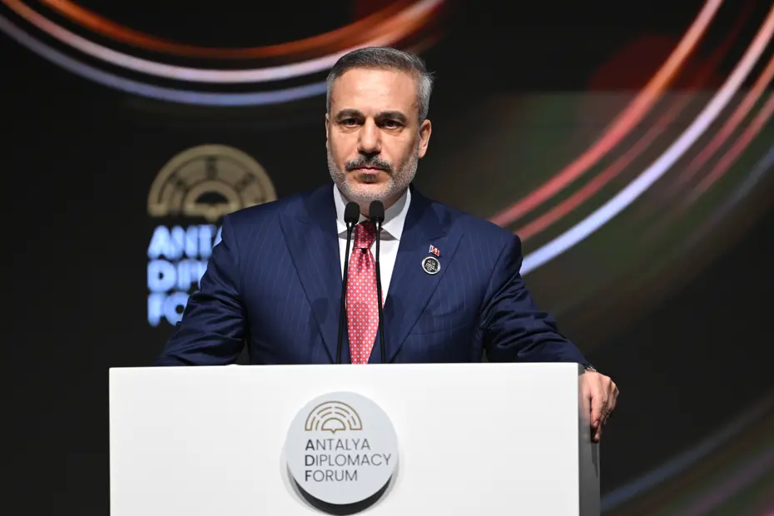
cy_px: 258
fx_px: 12899
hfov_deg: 3.4
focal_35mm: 600
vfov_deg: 2.3
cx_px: 387
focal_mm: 400
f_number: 2.8
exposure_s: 1/400
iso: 1600
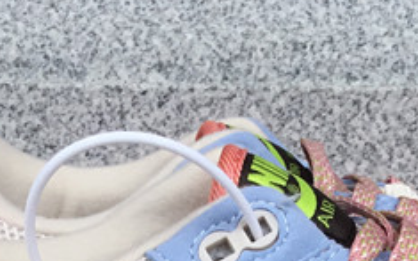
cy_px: 560
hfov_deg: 16.4
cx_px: 333
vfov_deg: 9.6
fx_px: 1436
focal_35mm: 126
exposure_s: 1/413
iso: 25
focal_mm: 3.3
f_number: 2.4
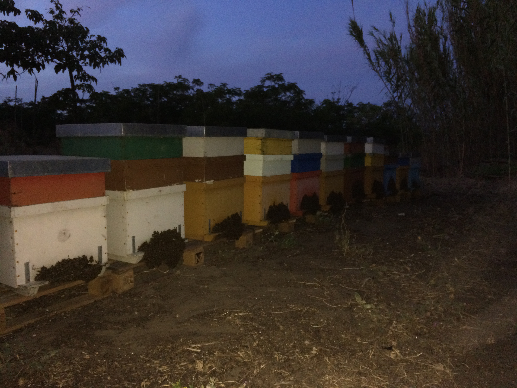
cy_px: 194
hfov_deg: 61.7
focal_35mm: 29
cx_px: 258
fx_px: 433
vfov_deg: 48.2
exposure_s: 1/16
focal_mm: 4.15
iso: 250
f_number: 2.2
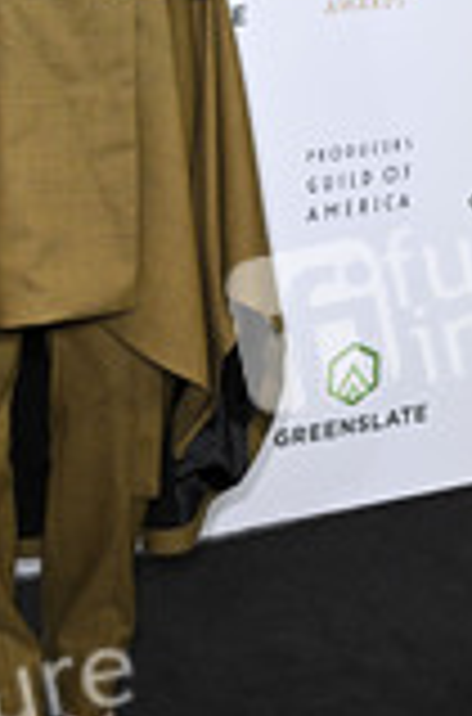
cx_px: 49
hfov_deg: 12.2
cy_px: 81
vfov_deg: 18.2
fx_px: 2197
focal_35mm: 111
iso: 2000
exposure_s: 1/320
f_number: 5.6
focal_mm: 44
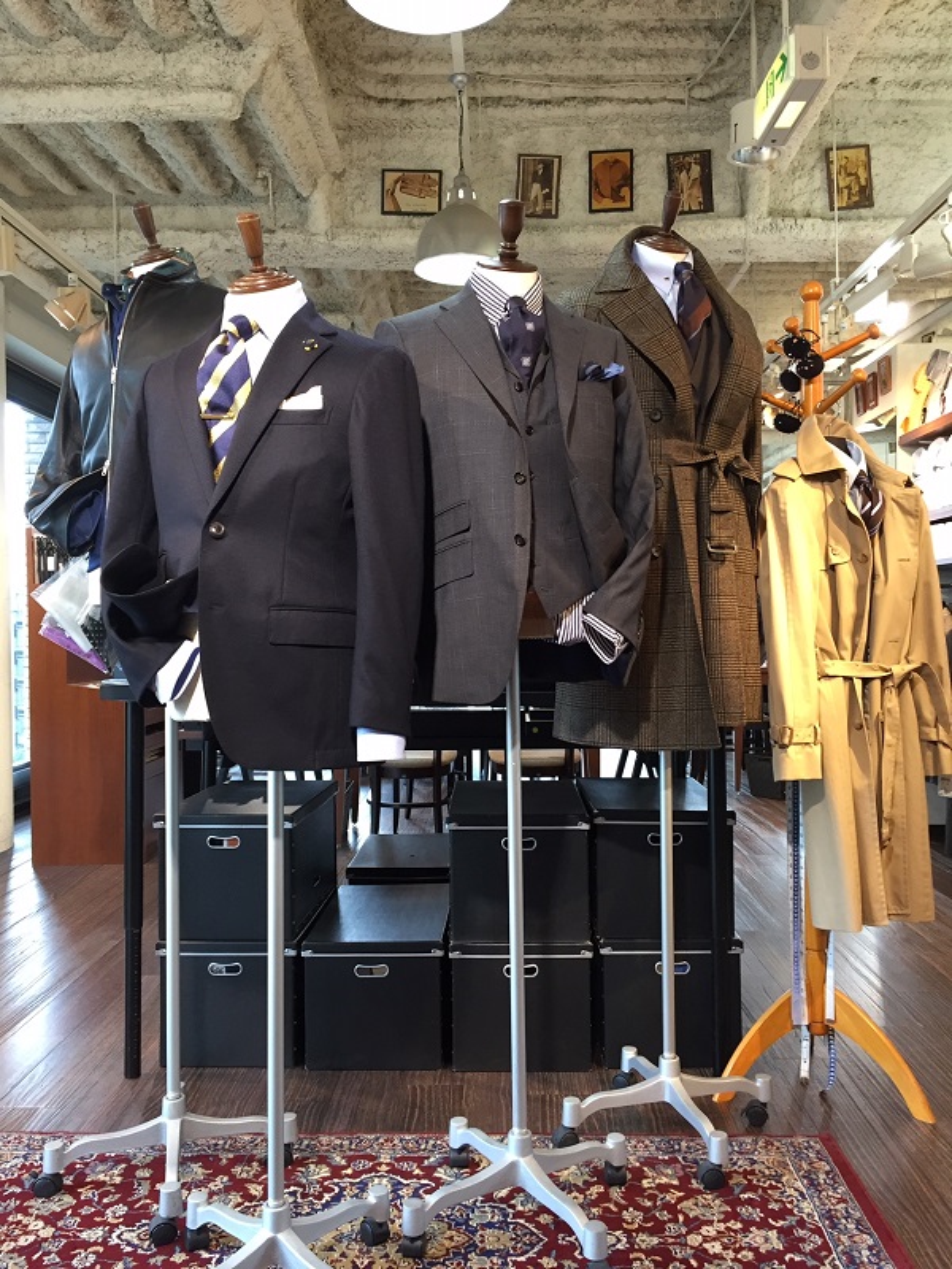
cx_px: 476
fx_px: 1063
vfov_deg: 61.7
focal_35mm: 29
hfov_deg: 48.2
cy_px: 634
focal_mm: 4.15
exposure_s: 1/30
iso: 100
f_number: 2.2
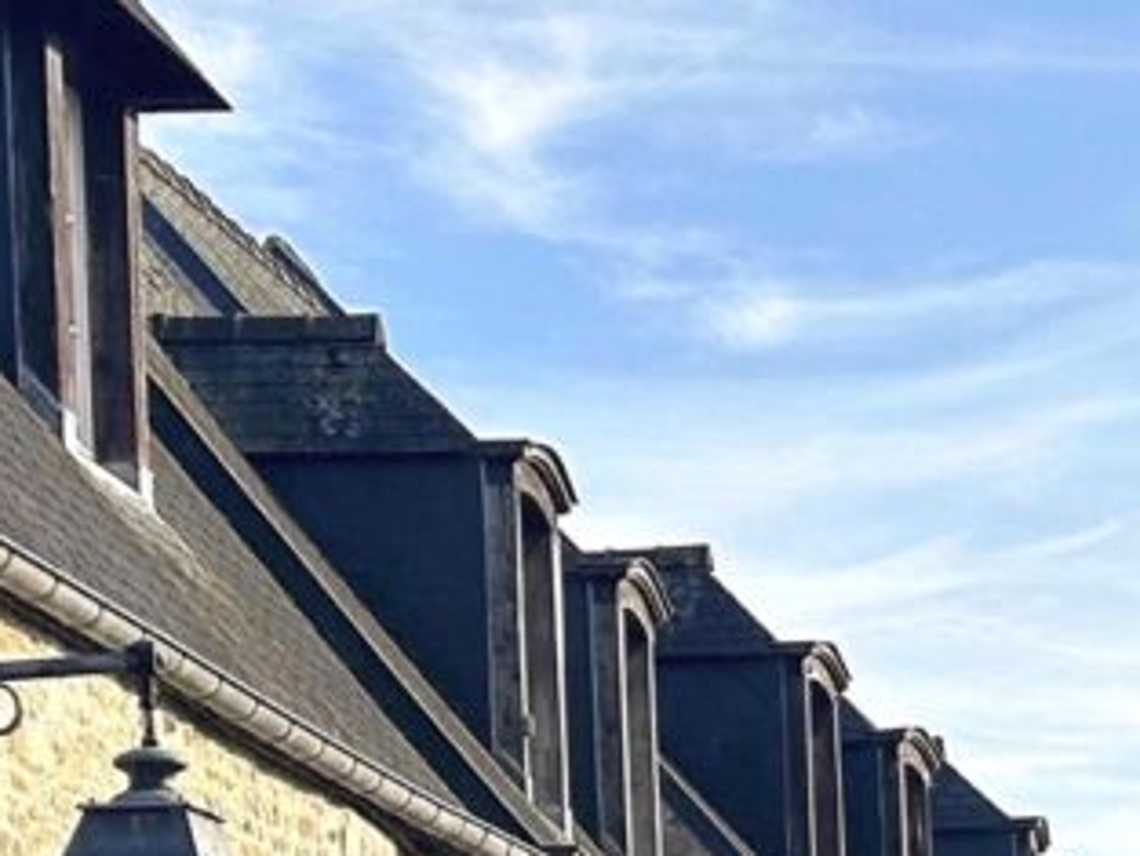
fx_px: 6062
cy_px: 1377
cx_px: 2109
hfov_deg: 10.1
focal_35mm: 184
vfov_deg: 7.9
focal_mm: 6.86
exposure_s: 1/2203
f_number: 1.78
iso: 64
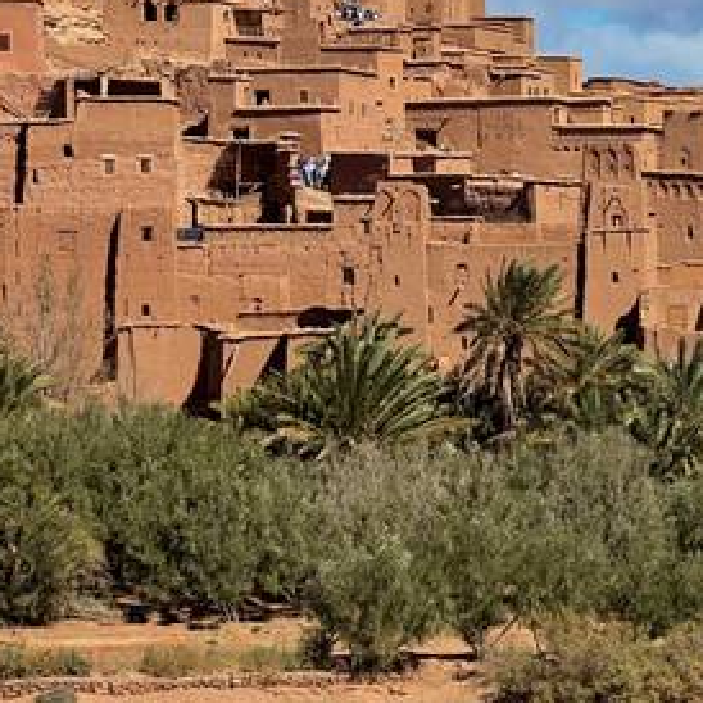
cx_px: 567
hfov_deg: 11.0
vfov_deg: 11.0
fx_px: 3653
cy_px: 459
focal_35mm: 159
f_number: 2.8
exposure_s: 1/1155
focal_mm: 9
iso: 32
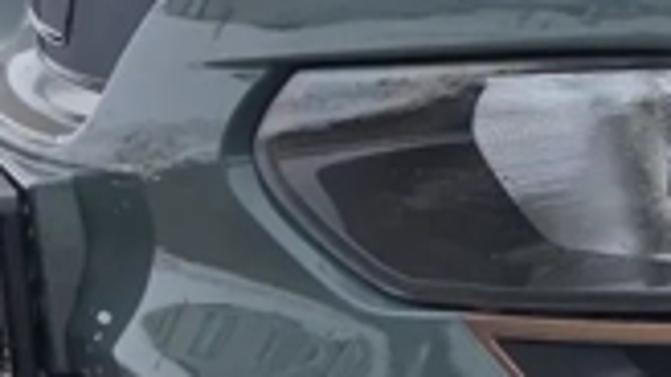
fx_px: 2720
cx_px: 1870
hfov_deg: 10.7
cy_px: 131
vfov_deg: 7.9
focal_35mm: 153
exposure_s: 1/1650
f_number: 1.7
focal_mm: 6.3
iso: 80
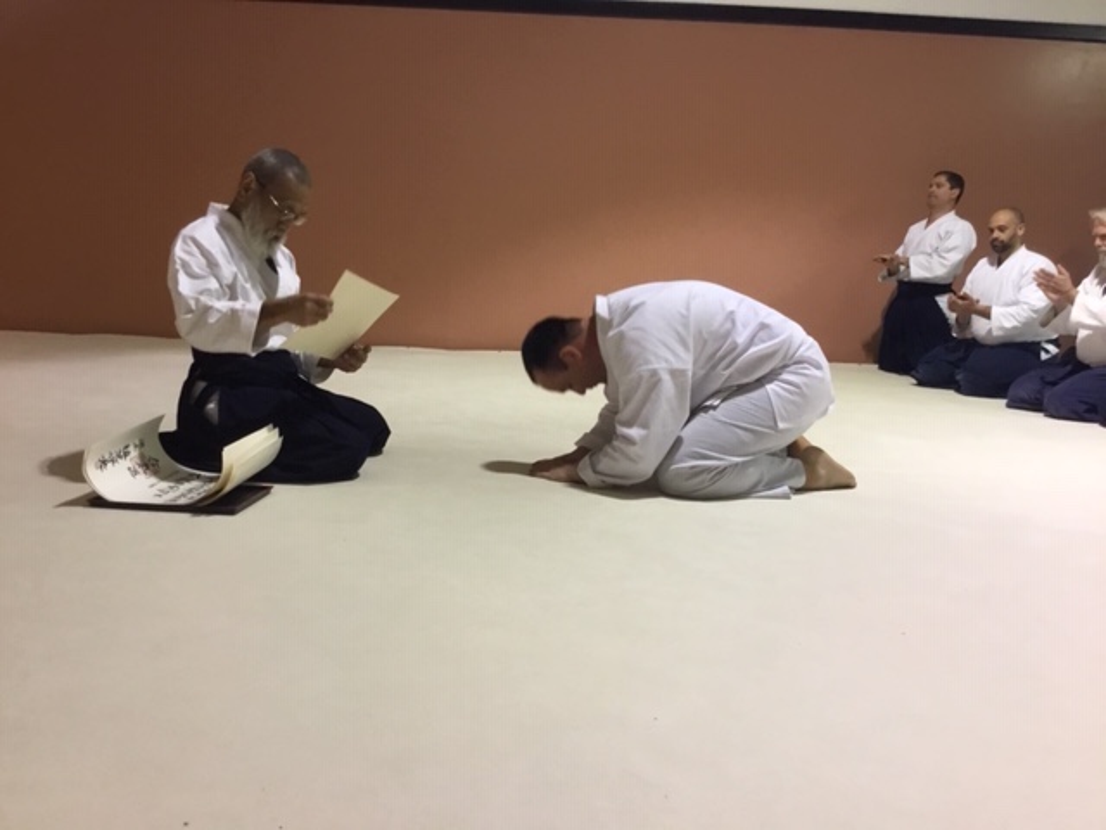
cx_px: 553
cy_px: 415
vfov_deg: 45.4
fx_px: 990
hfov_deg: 58.4
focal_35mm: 31
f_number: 2.4
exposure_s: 1/30
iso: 100
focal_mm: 3.3
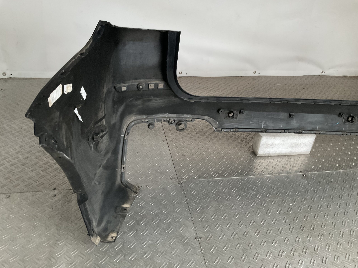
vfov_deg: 48.2
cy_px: 134
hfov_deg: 61.7
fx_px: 300
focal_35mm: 29
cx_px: 179
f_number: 1.8
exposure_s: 1/33
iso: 250
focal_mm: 3
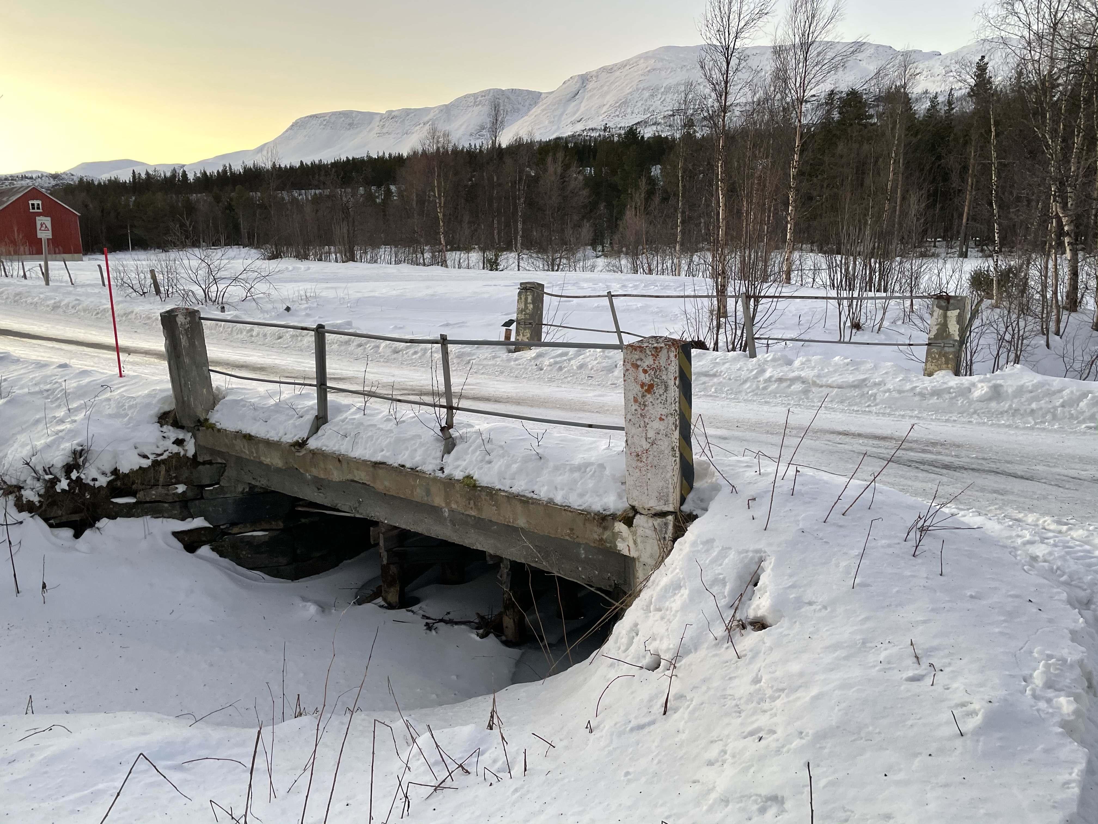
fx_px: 825
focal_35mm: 26
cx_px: 549
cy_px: 412
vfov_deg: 53.1
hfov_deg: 67.3
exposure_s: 1/121
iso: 125
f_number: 1.6
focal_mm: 4.2
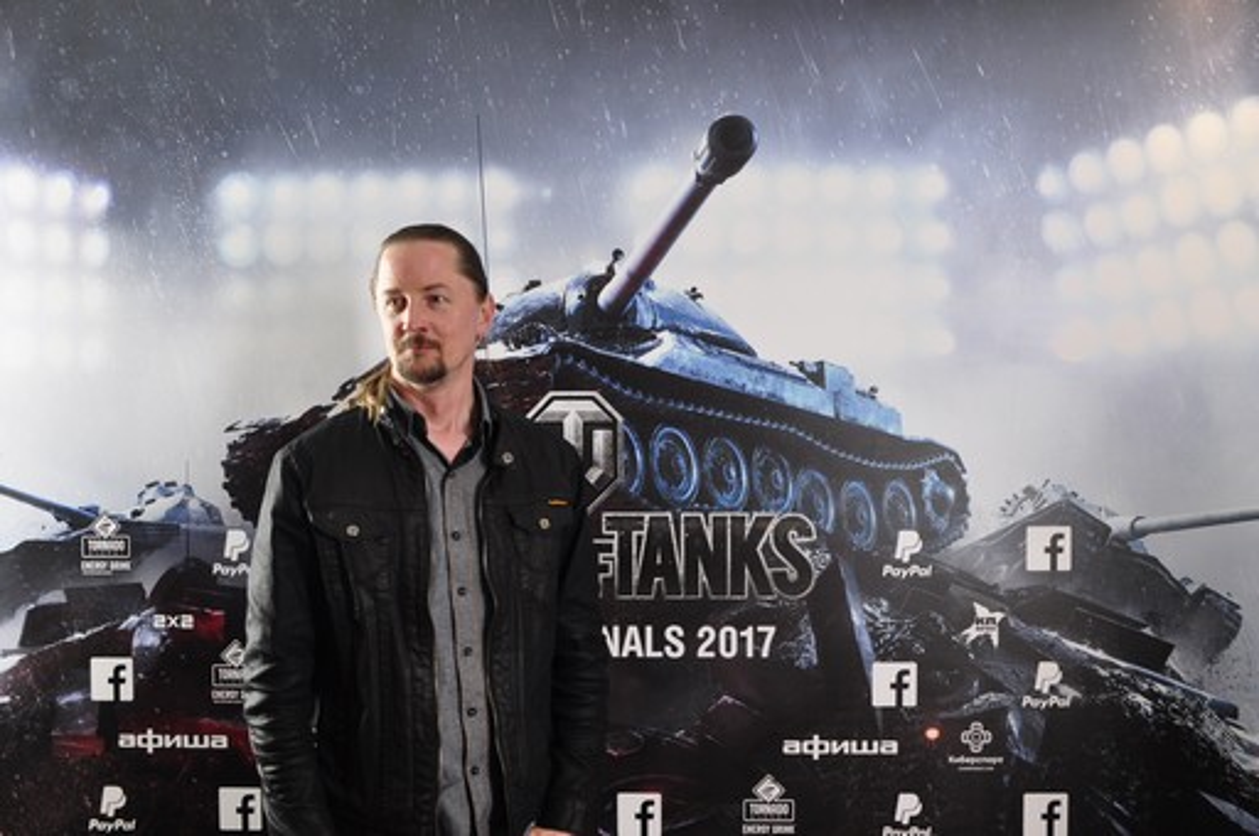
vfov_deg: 38.3
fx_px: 1205
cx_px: 630
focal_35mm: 34
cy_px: 418
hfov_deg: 55.2
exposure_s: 1/25
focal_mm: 23
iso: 400
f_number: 7.1
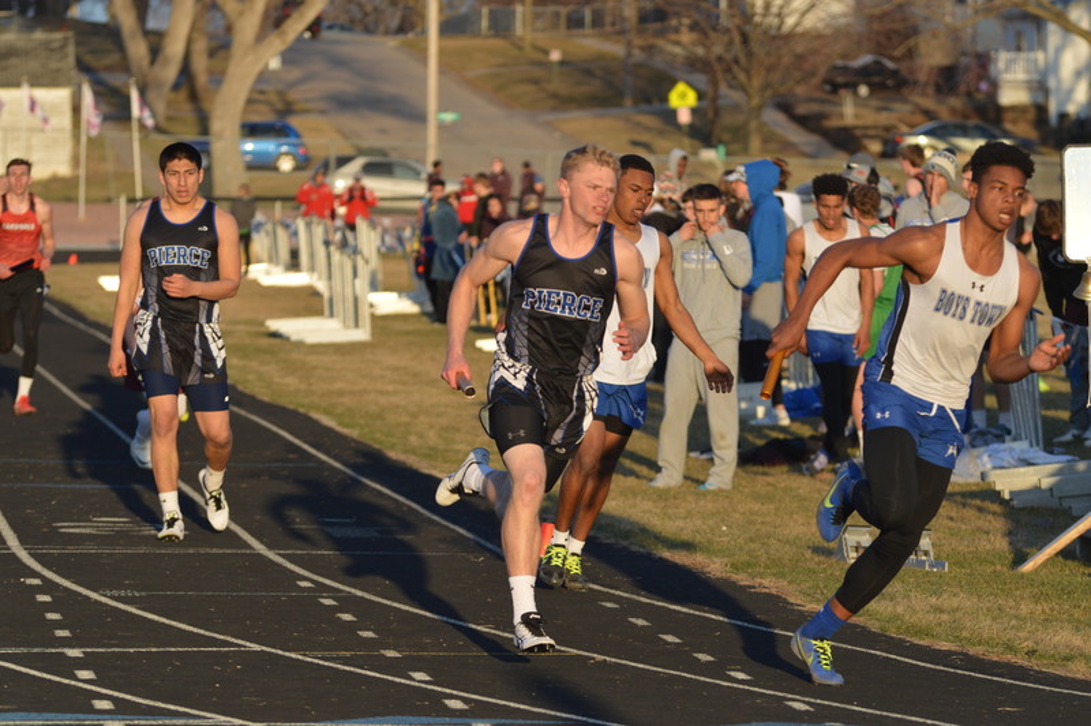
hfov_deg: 9.5
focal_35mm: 218
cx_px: 546
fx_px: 6586
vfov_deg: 6.3
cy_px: 363
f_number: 5
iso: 400
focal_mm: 145
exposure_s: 1/1250
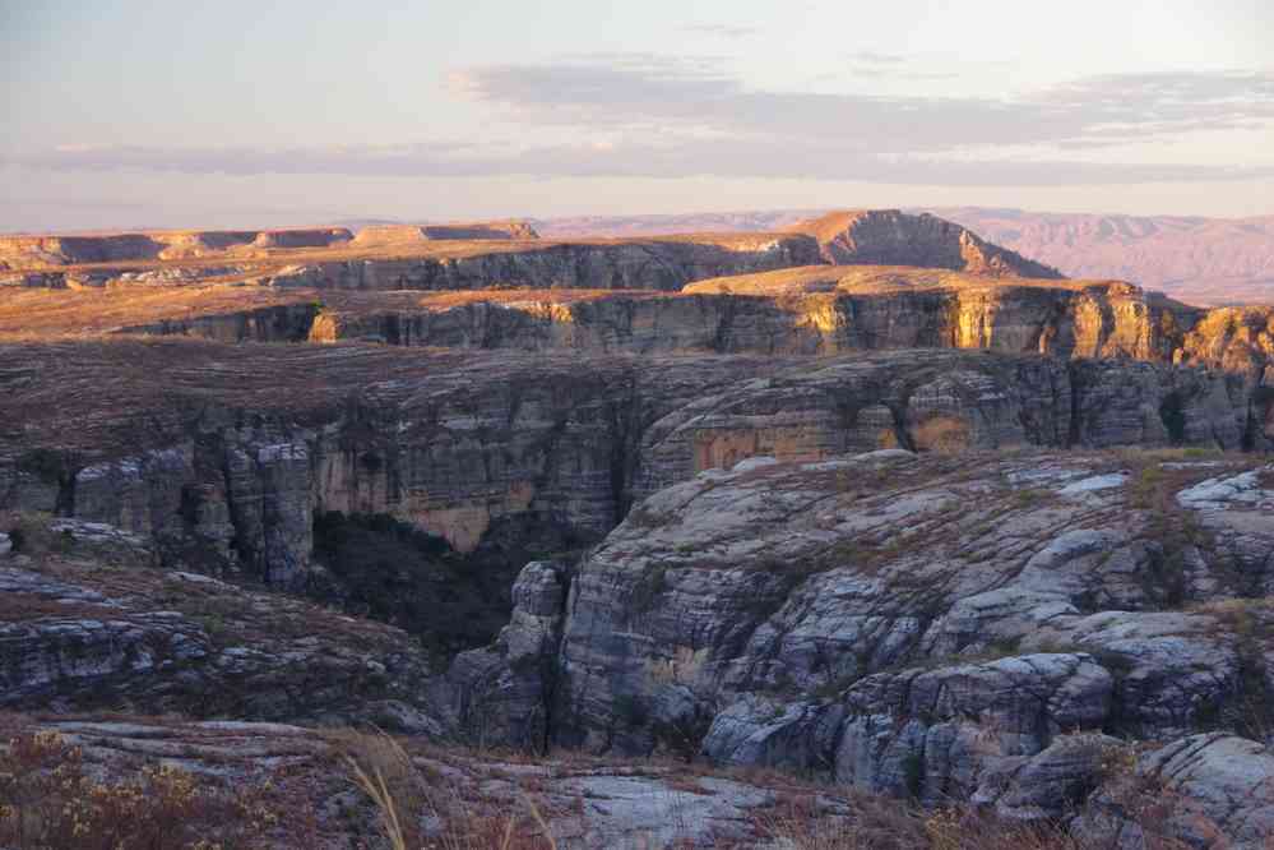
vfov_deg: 15.7
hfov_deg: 23.4
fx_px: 3079
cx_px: 637
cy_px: 425
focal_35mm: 87
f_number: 8
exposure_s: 1/100
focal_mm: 57.5
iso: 1600
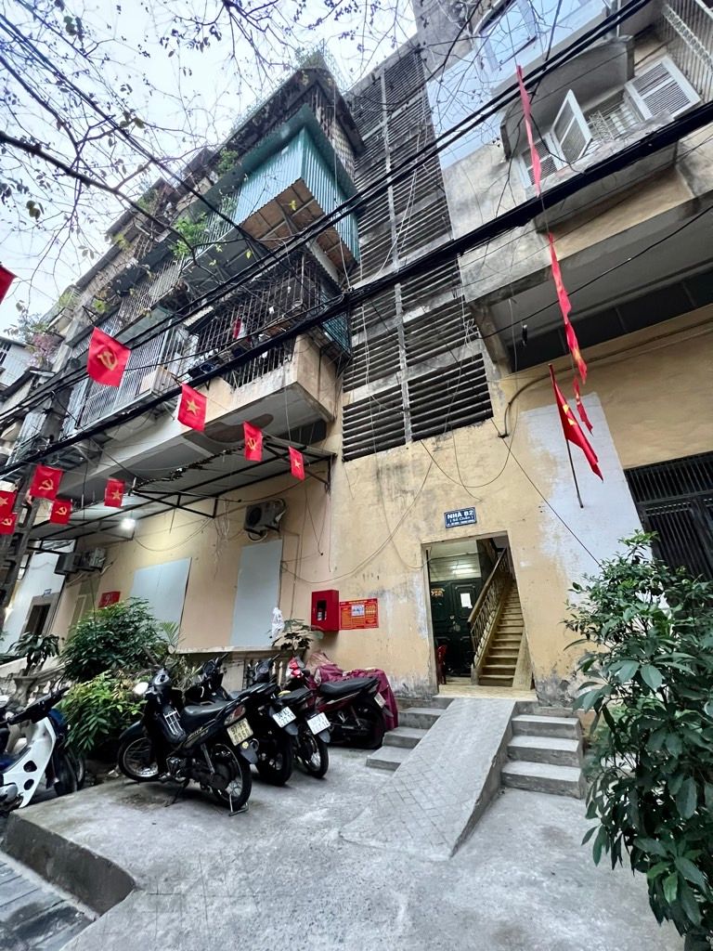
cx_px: 356
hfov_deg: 89.9
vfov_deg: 106.2
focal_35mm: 13
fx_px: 357
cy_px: 476
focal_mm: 1.57
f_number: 1.8
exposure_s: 1/60
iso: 800
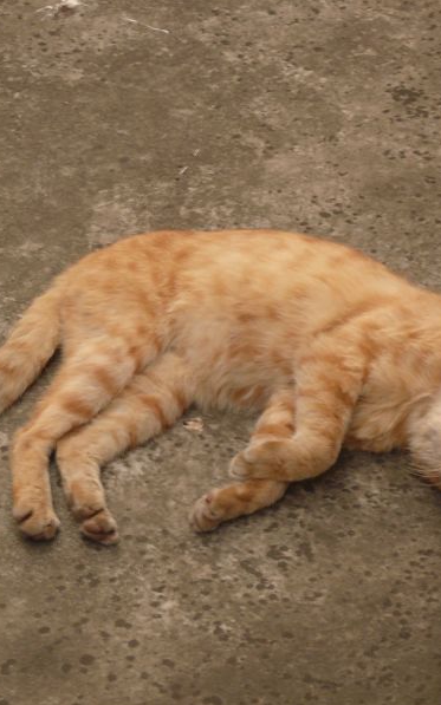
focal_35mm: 145
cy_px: 352
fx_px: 2789
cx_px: 212
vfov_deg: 14.4
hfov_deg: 9.0
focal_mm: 16.8
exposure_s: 1/13
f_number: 5.6
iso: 100
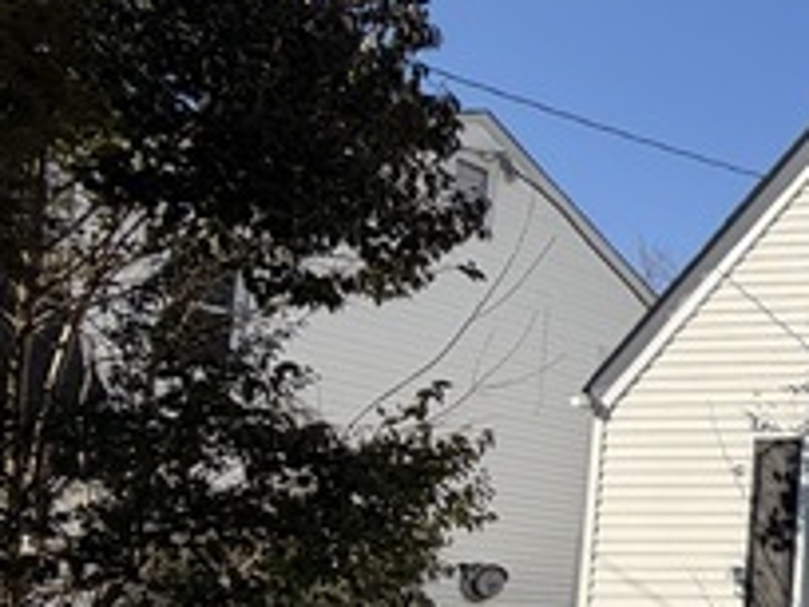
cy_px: 504
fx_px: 1285
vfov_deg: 26.0
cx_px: 1491
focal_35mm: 55
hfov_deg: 21.3
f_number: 2.2
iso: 20
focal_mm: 2.22
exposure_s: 1/789
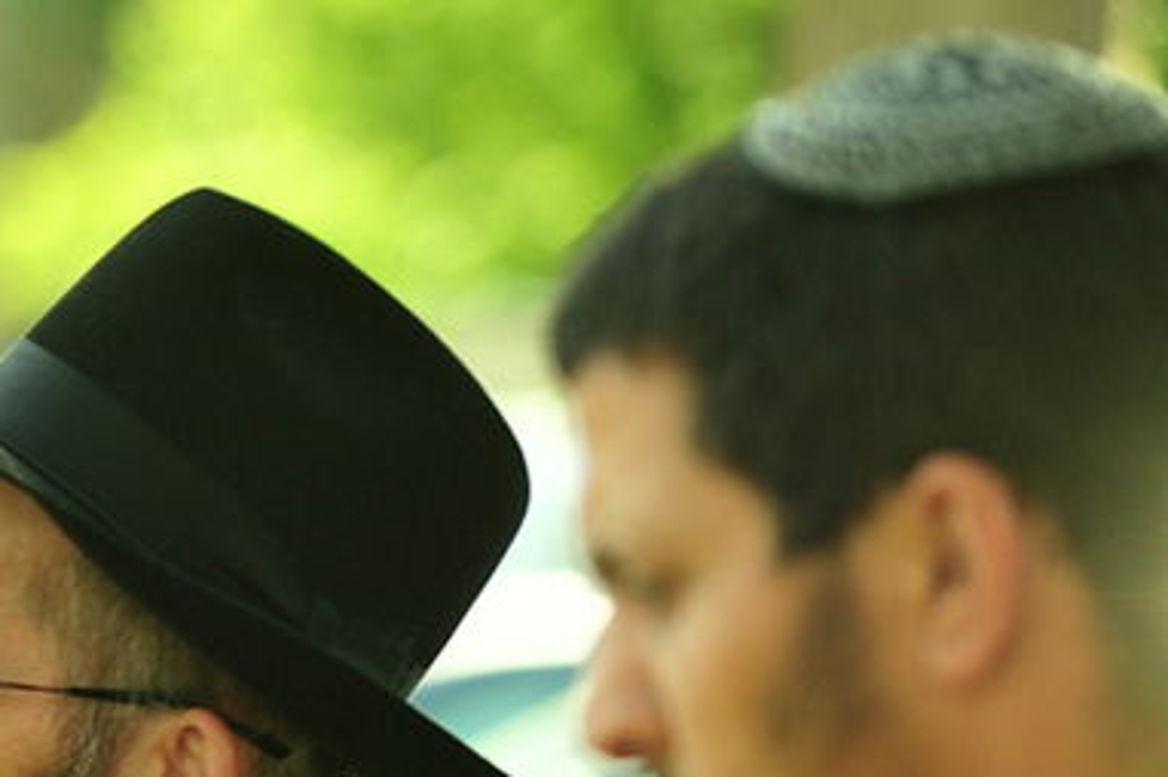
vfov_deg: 2.9
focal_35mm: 477
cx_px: -752
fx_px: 15462
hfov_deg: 4.3
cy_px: 1083
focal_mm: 130
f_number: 3.2
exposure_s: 1/400
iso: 250
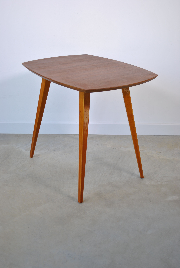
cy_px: 134
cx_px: 90
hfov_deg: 32.0
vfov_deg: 46.3
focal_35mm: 42
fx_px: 314
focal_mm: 28
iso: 100
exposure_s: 1/50
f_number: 5
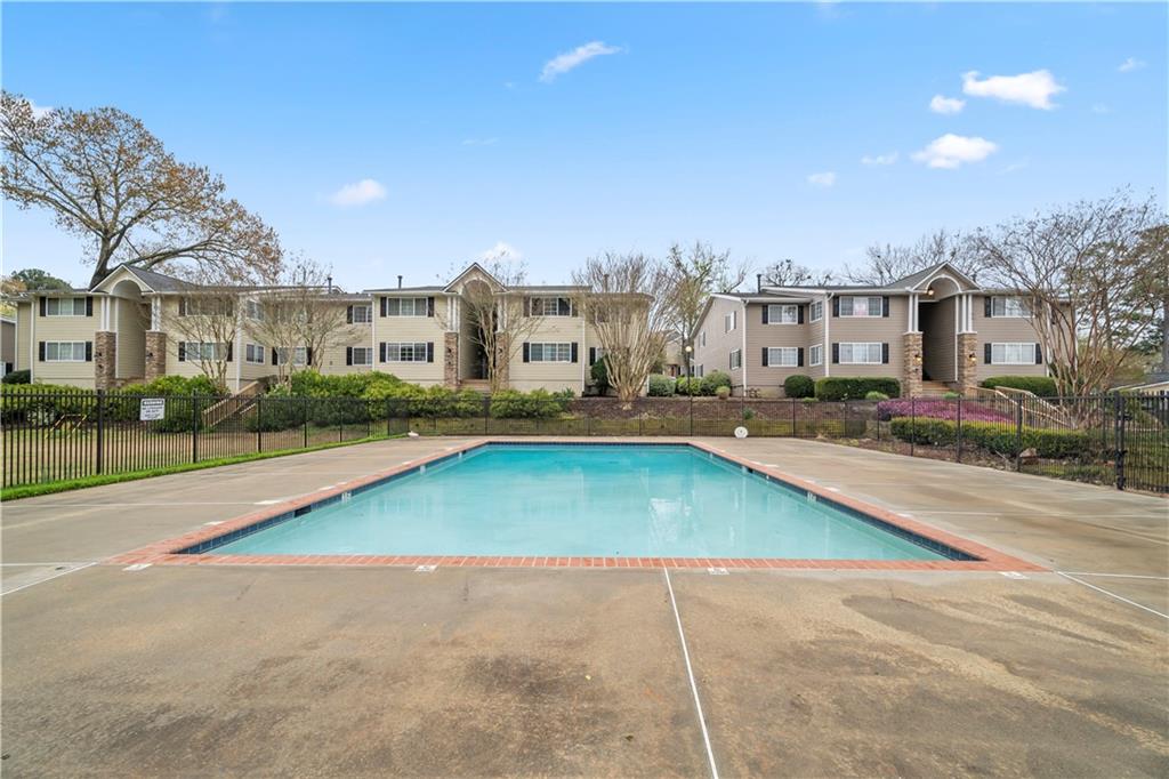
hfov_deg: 96.8
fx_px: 519
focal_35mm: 16
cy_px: 390
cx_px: 584
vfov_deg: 73.7
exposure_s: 1/60
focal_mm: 16
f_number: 9
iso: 250
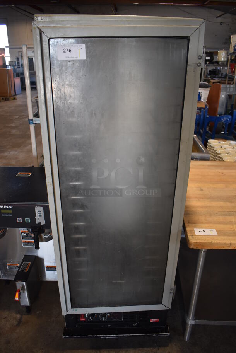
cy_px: 176
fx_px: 265
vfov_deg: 67.3
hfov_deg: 48.0
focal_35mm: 27
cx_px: 118
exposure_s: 1/160
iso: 800
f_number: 3.5
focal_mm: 18
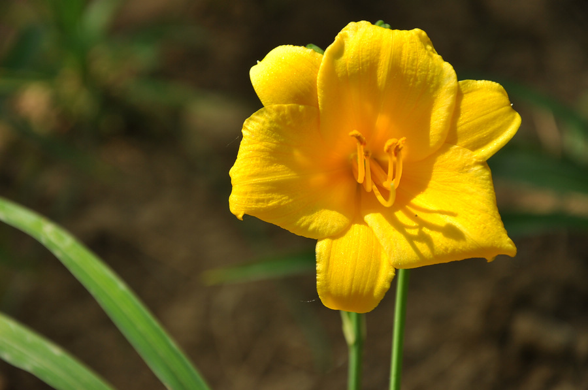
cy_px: 195
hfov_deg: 13.1
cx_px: 294
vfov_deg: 8.7
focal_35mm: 158
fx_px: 2568
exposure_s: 1/250
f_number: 8
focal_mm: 105
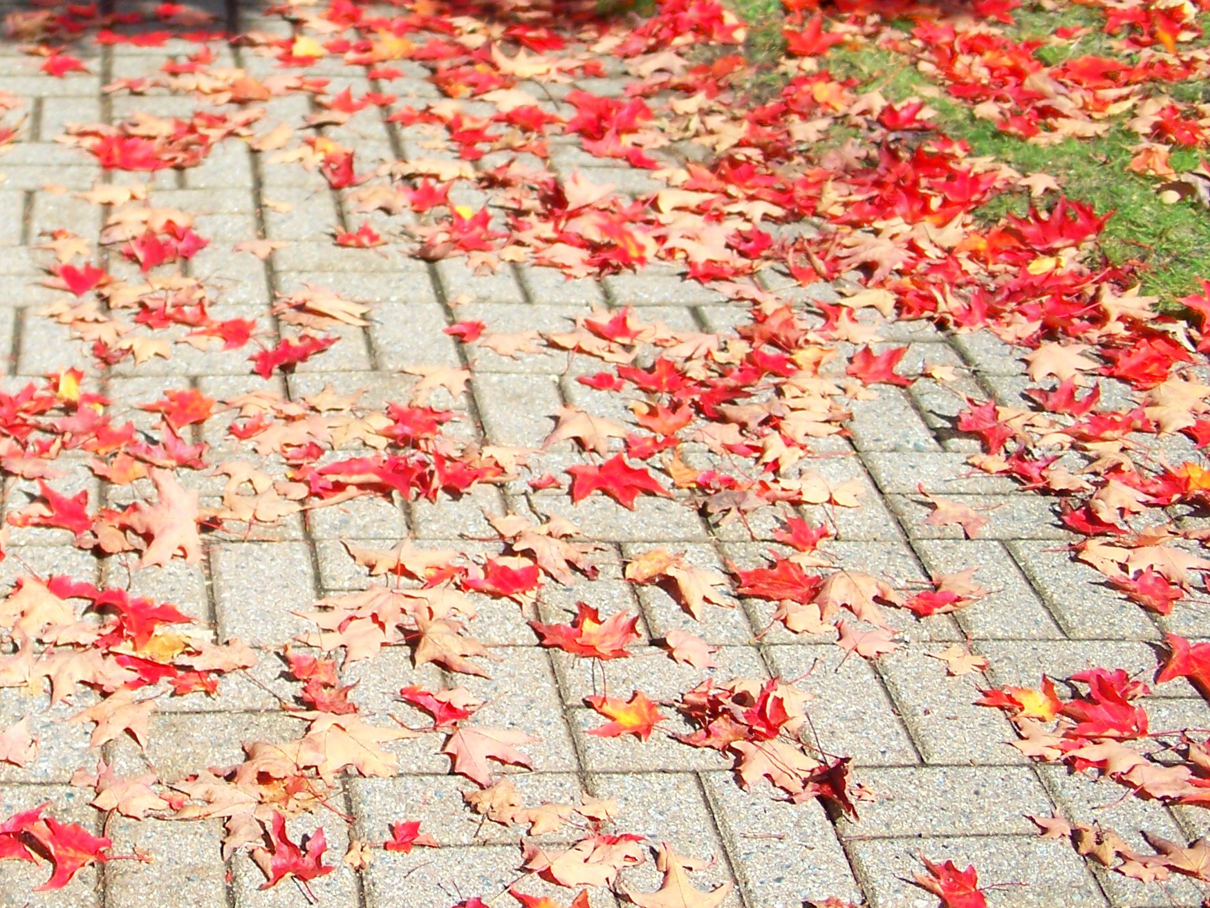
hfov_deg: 27.4
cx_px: 185
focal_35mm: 69
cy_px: 378
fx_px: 2412
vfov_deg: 21.3
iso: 64
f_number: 2.8
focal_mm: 7.8
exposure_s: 1/640
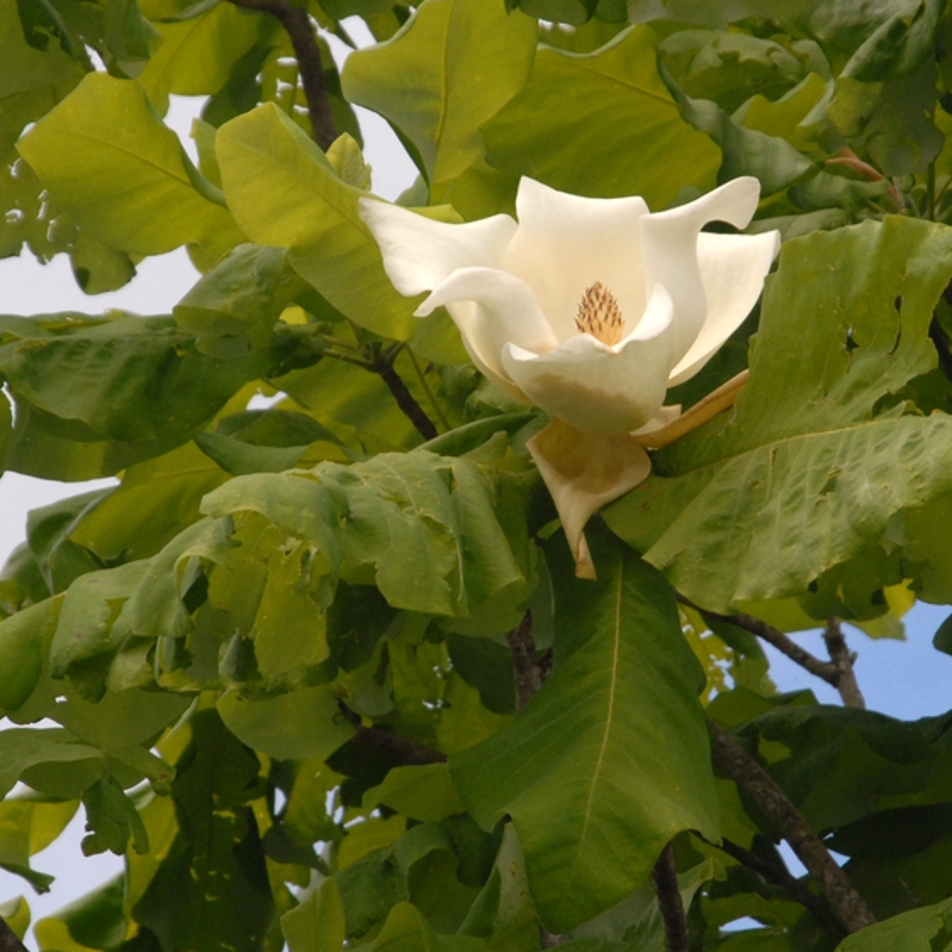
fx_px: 11225
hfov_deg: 4.9
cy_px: 437
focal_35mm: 361
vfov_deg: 4.9
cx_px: 546
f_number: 10
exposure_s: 1/350
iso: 400
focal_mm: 155
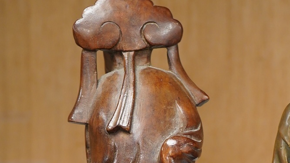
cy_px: 172
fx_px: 1123
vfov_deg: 8.3
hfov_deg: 14.6
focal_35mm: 146
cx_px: 235
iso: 2500
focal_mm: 54
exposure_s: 1/100
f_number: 6.3
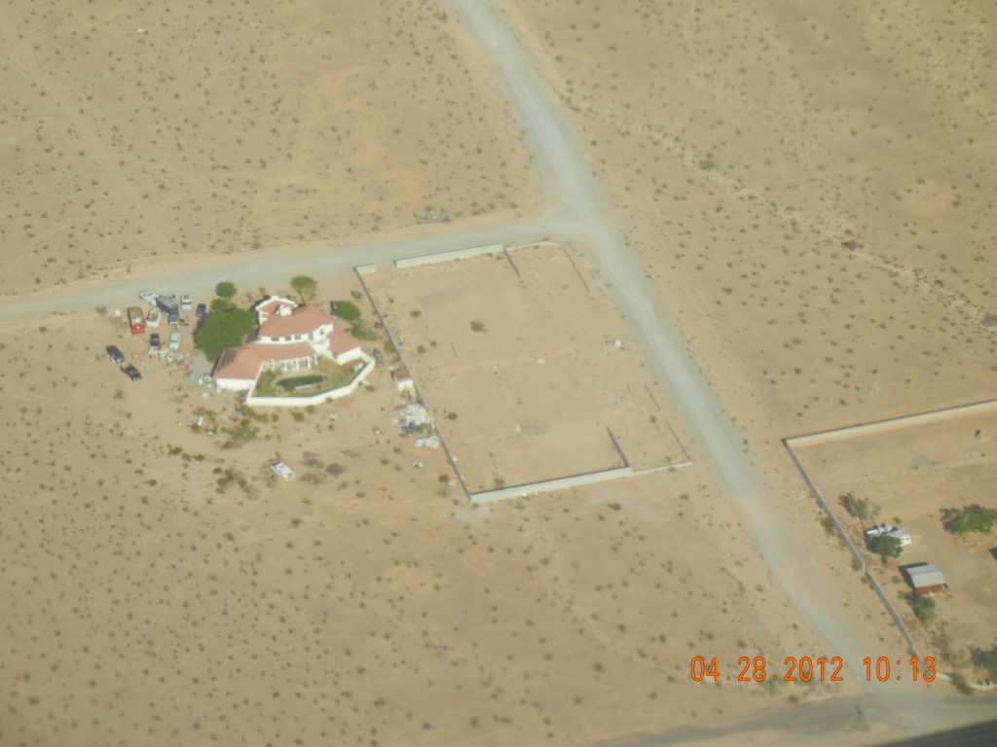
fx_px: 3831
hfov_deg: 14.8
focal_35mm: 133
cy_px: 374
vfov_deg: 11.1
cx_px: 498
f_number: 9.2
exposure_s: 1/304
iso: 160
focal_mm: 24
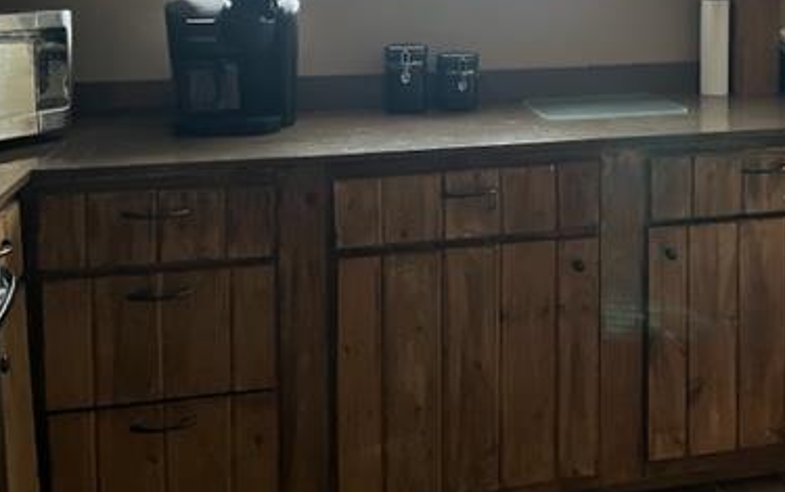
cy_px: 42
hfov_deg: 41.5
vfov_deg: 26.5
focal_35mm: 47
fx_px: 1006
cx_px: 582
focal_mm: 5.1
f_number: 1.6
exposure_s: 1/48
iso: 500
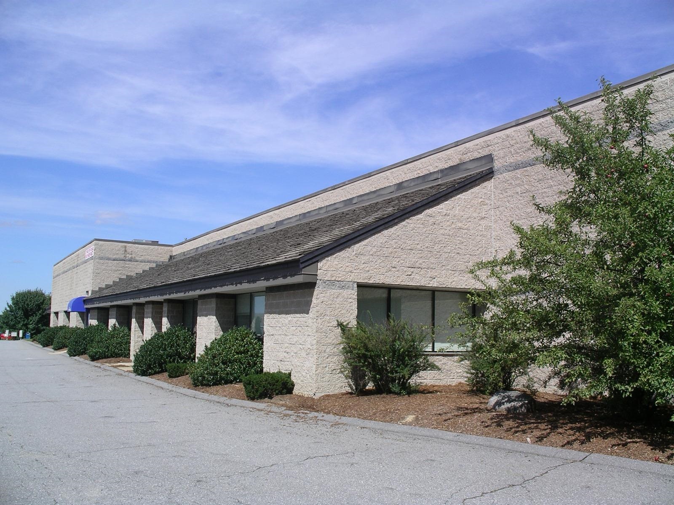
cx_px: 337
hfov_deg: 50.1
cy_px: 252
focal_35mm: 37
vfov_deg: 38.7
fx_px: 720
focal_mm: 7.8
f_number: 5.6
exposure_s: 1/463
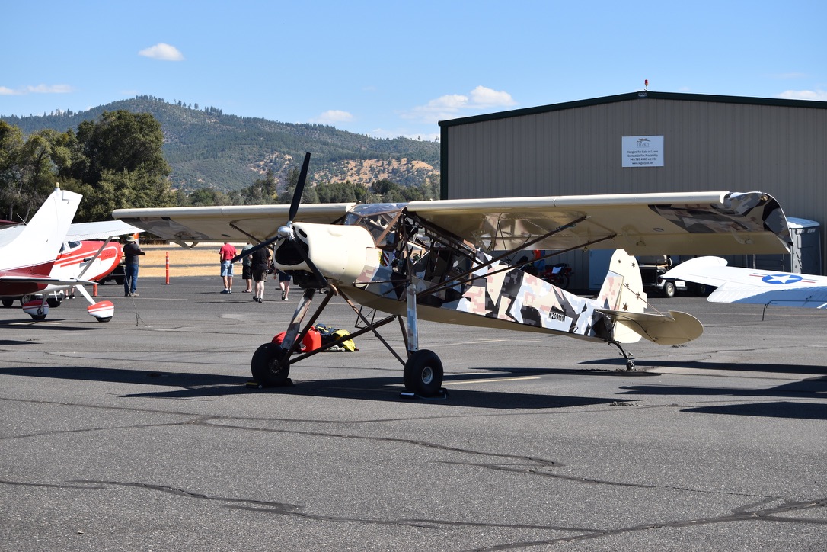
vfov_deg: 15.7
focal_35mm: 87
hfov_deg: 23.4
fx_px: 1998
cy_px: 276
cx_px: 414
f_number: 7.1
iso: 200
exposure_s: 1/800
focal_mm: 58
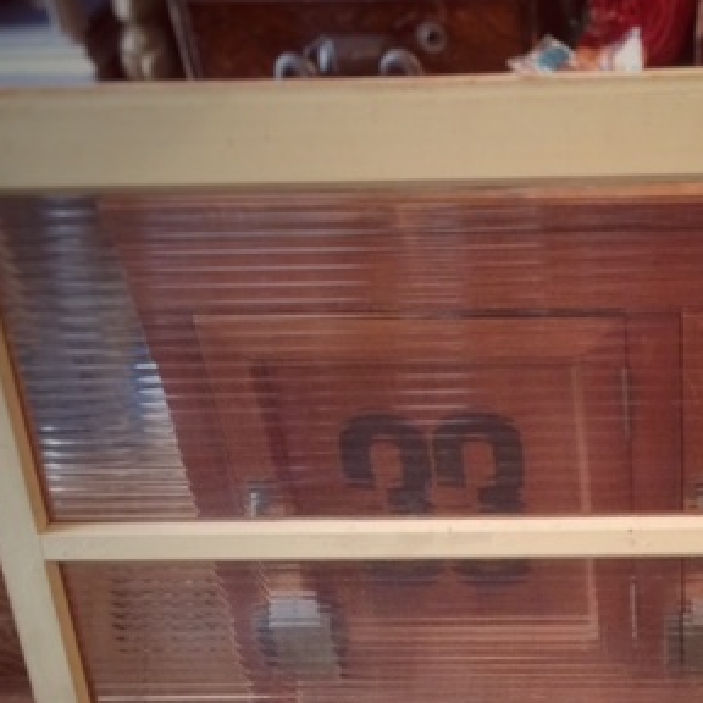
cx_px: 632
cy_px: 579
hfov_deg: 28.9
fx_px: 1310
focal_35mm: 57
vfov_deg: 29.3
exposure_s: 1/30
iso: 320
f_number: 2.2
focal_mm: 4.15
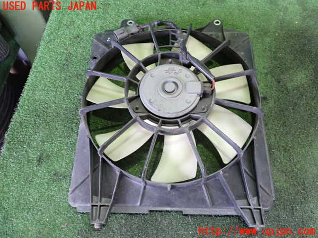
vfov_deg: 46.8
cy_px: 119
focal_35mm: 30
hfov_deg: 60.0
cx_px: 159
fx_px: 276
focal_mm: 5.4
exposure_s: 1/30
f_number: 2.3
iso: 500
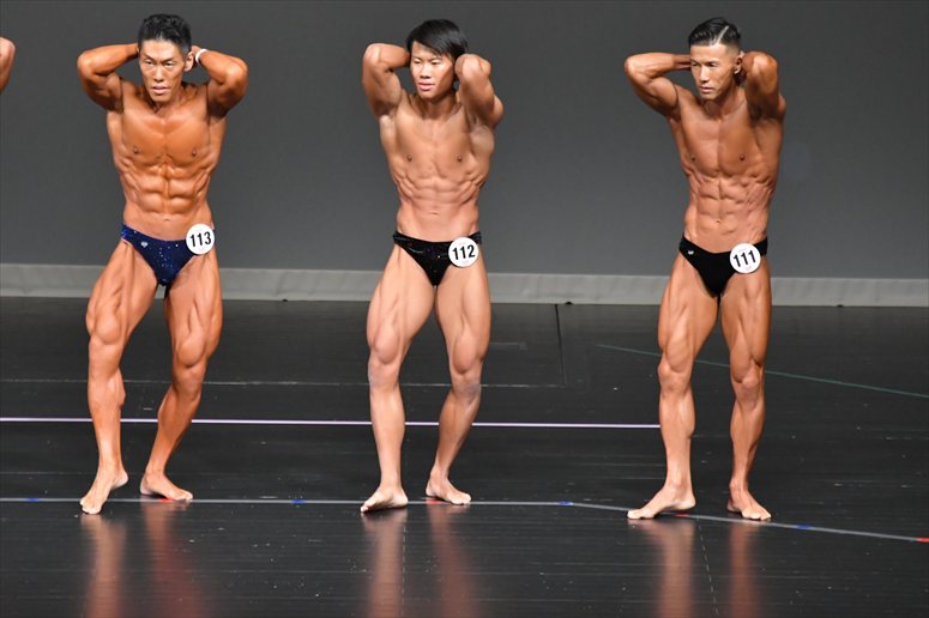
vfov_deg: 4.0
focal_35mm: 345
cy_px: 309
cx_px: 464
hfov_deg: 6.0
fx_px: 8899
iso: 5000
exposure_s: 1/400
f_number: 5.6
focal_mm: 230
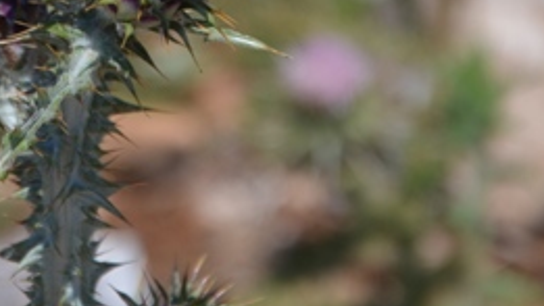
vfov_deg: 2.4
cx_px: 154
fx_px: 7295
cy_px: -223
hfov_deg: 4.3
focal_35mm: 506
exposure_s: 1/200
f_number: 8
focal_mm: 105
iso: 100
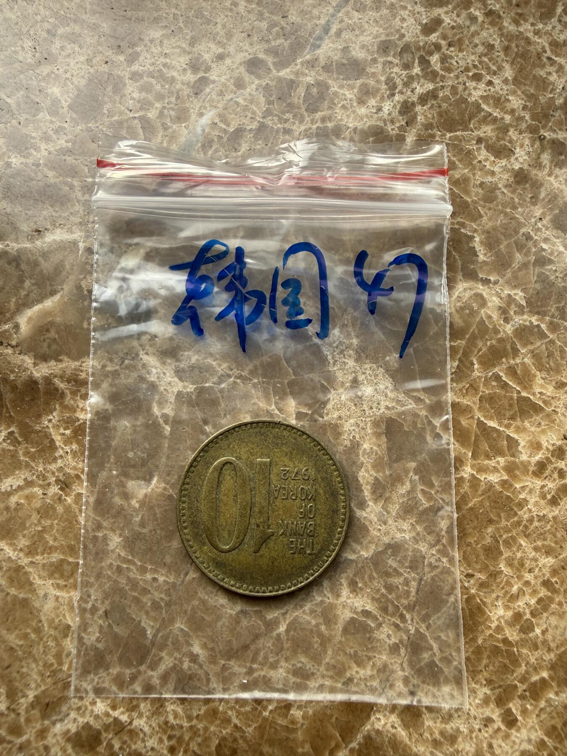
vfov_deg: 71.6
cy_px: 378
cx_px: 284
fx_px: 524
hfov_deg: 56.8
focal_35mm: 24
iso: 40
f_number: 2.2
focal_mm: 2.22
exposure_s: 1/171
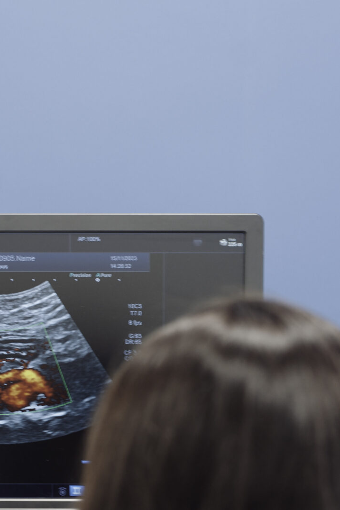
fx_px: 1686
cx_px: -7
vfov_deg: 16.9
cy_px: 466
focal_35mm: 119
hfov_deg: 11.4
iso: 200
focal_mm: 50
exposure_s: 1/40
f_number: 3.2
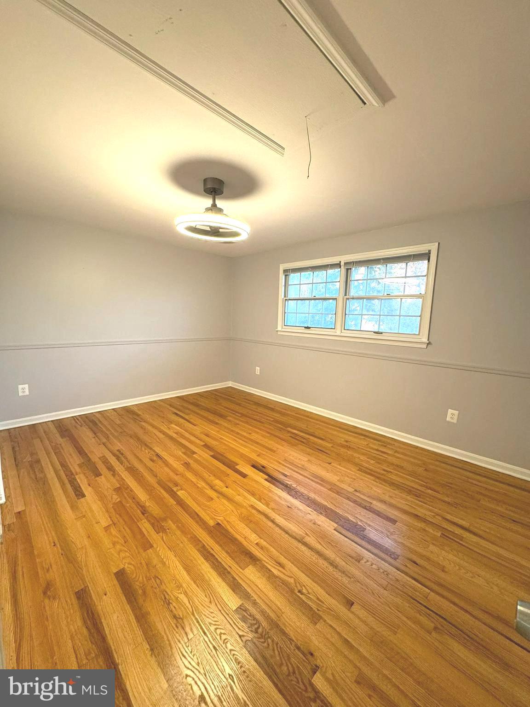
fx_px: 286
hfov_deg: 85.7
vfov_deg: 102.1
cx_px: 265
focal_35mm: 14
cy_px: 354
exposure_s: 1/60
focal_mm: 2.22
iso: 200
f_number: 2.2
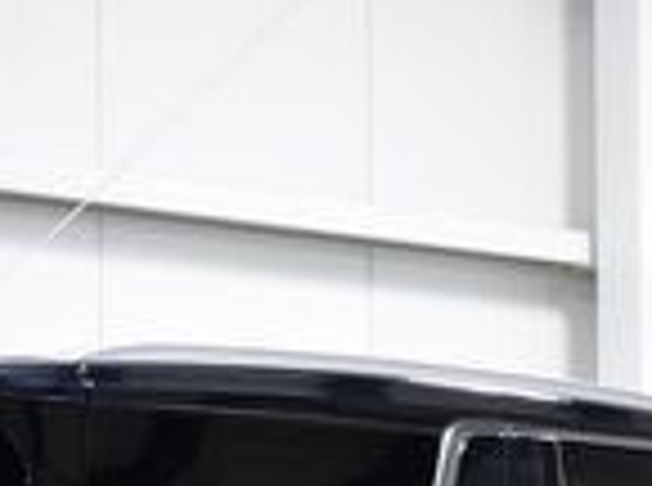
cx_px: 337
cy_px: 880
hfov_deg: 8.6
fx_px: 4321
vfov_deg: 6.3
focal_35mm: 230
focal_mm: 36
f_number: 5
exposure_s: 1/60
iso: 1600
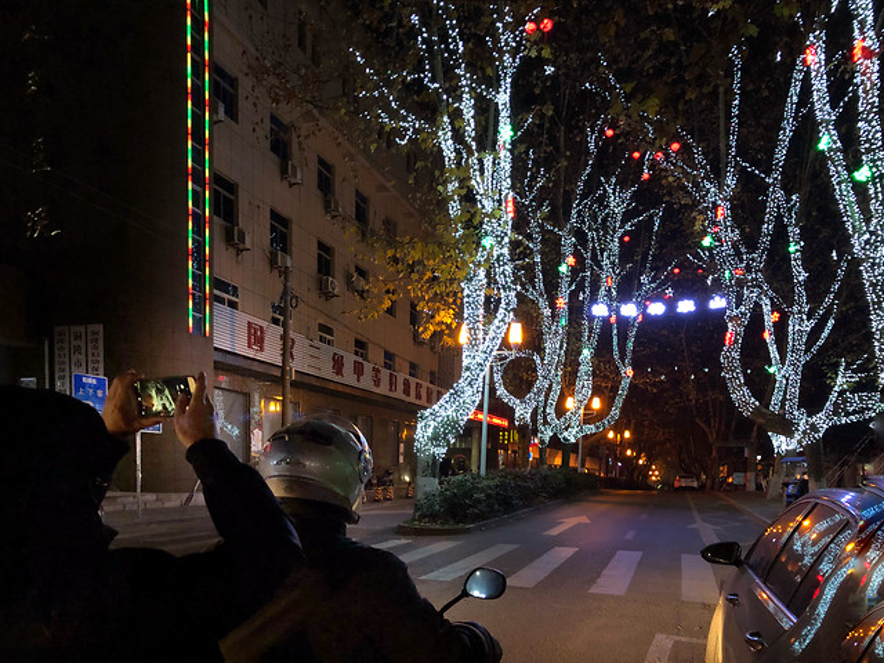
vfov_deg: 49.7
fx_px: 715
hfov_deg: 63.4
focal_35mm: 28
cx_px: 442
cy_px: 332
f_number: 1.8
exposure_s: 1/13
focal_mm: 4
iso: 100
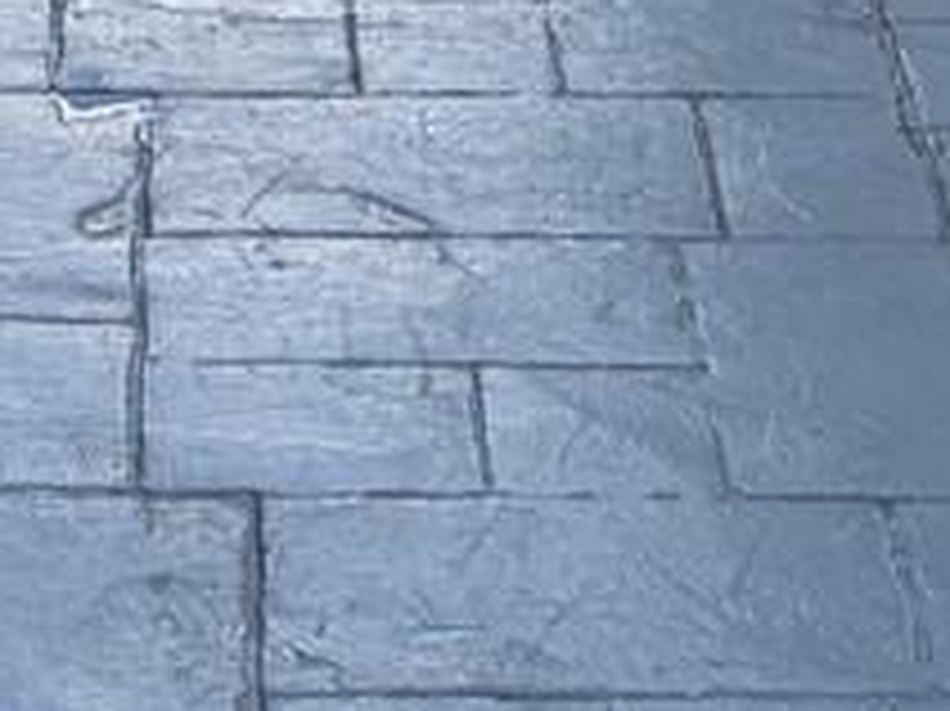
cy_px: -1282
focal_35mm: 197
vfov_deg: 6.9
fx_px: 5403
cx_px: 356
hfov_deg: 10.0
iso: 64
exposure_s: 1/1420
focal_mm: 5.96
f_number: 1.6
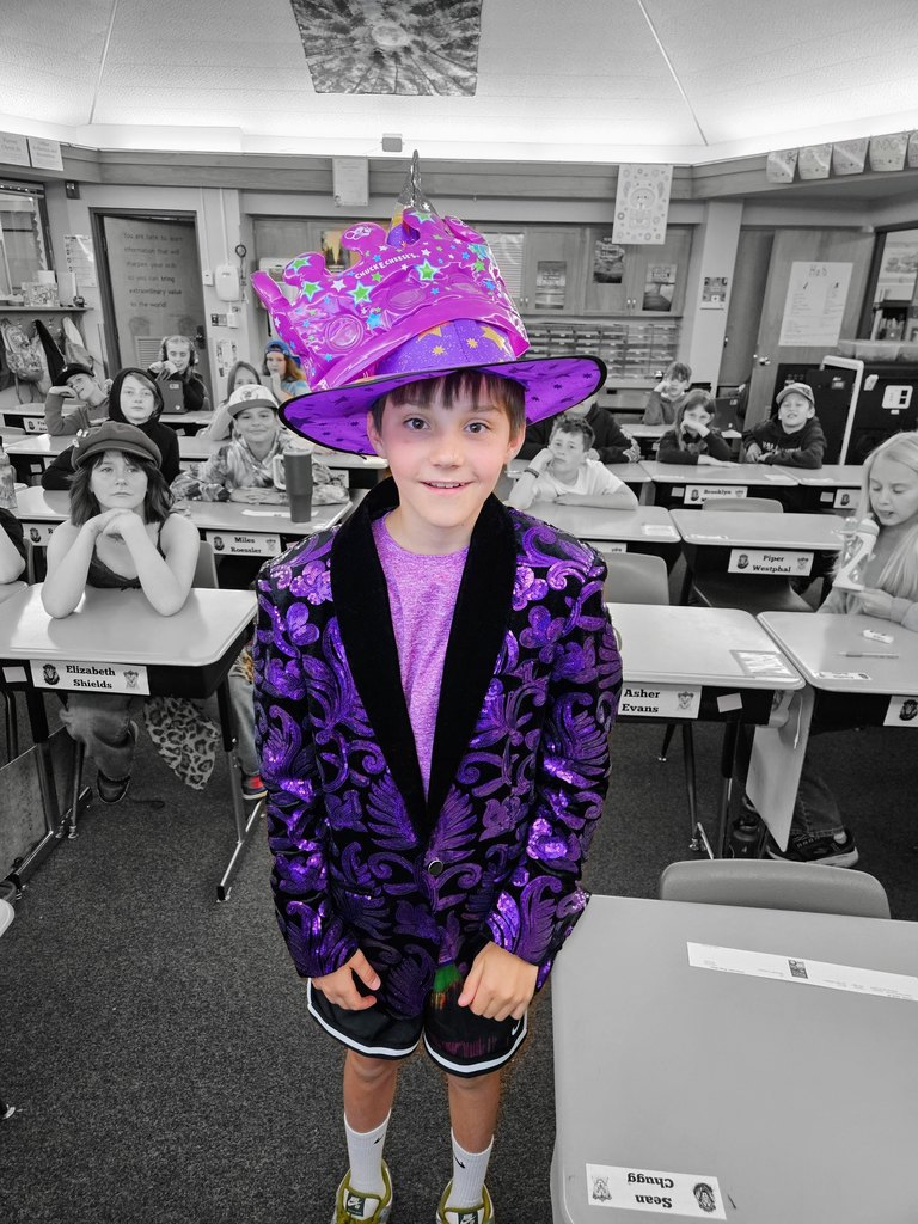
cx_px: 459
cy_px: 612
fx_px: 813
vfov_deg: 73.9
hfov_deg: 58.9
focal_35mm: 23
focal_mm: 5.4
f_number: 1.8
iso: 400
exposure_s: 1/120
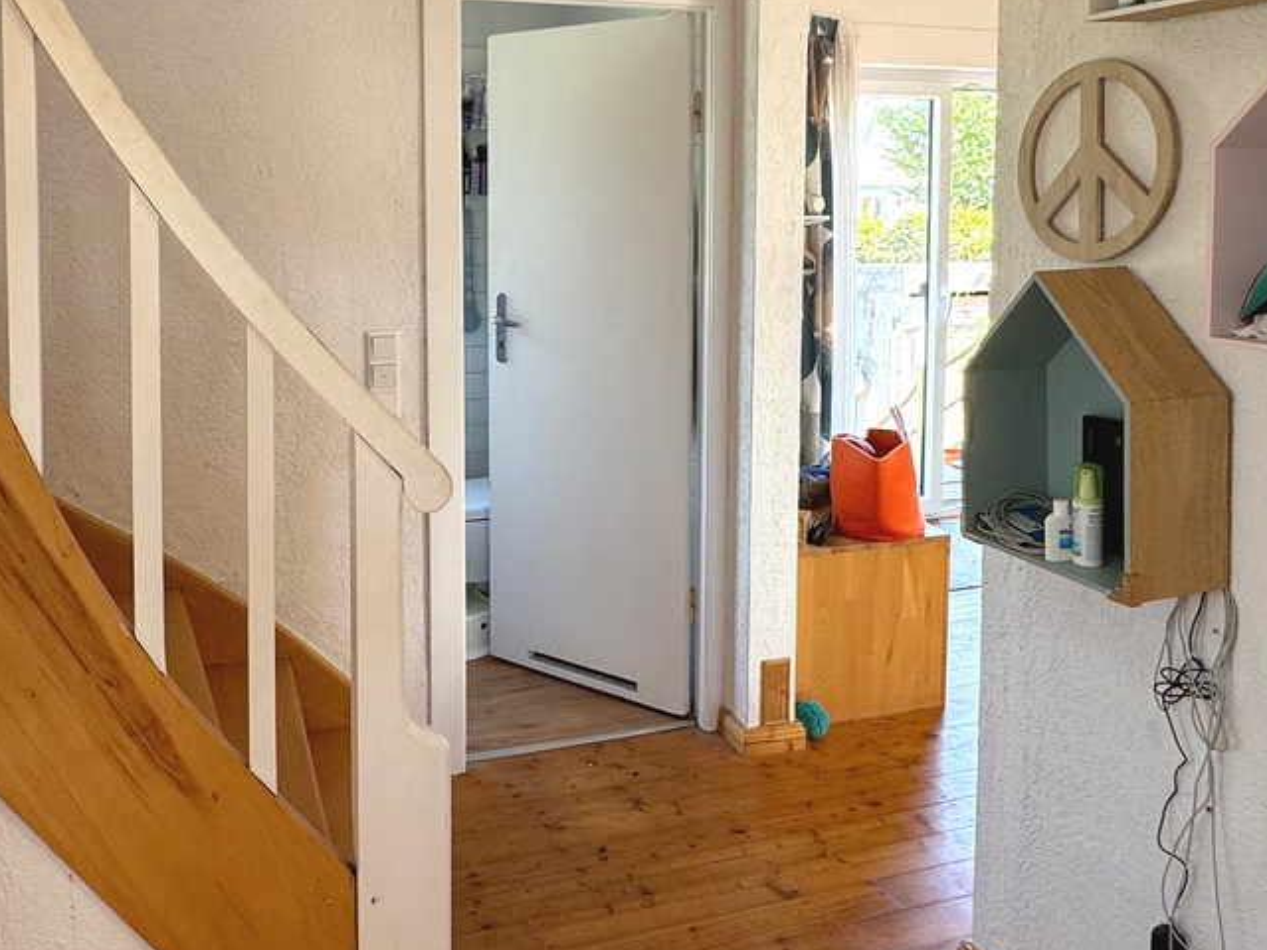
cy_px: 275
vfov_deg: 48.4
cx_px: 529
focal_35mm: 28
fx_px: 1025
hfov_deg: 63.1
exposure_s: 1/99
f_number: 2.2
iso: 160
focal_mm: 2.22
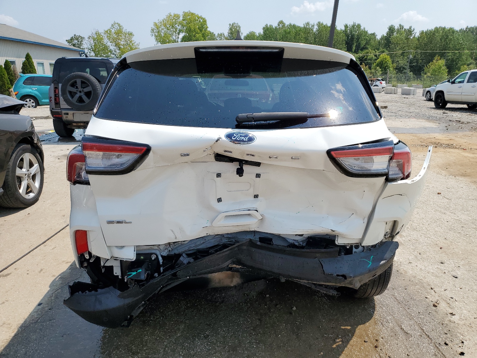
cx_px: 238
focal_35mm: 26
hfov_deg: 67.3
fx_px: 358
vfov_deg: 53.1
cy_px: 179
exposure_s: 1/3333
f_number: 1.5
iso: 50
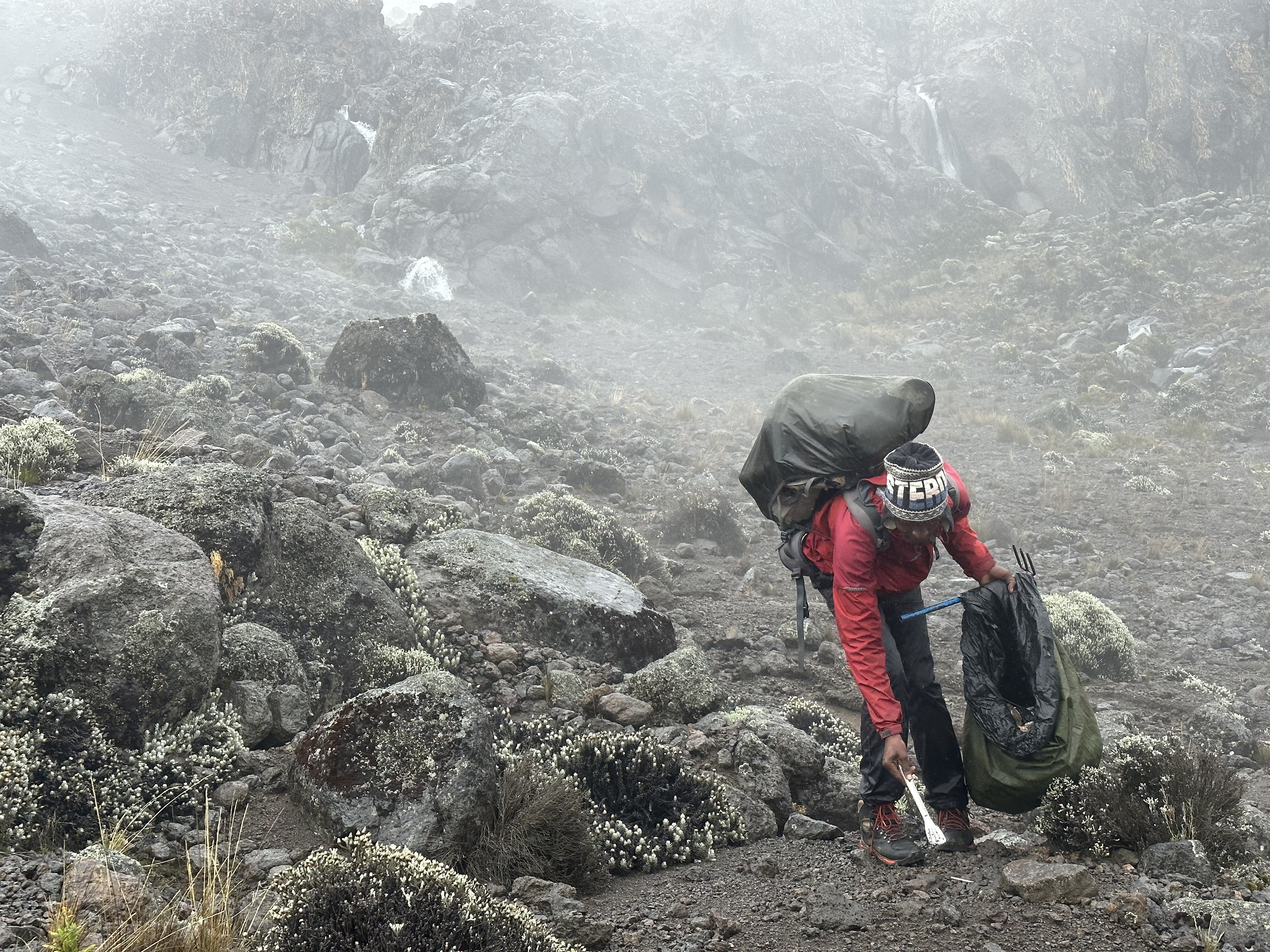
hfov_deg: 39.7
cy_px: 476
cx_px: 635
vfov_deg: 30.3
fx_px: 1761
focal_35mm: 48
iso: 64
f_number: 1.78
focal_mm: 6.86
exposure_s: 1/1783
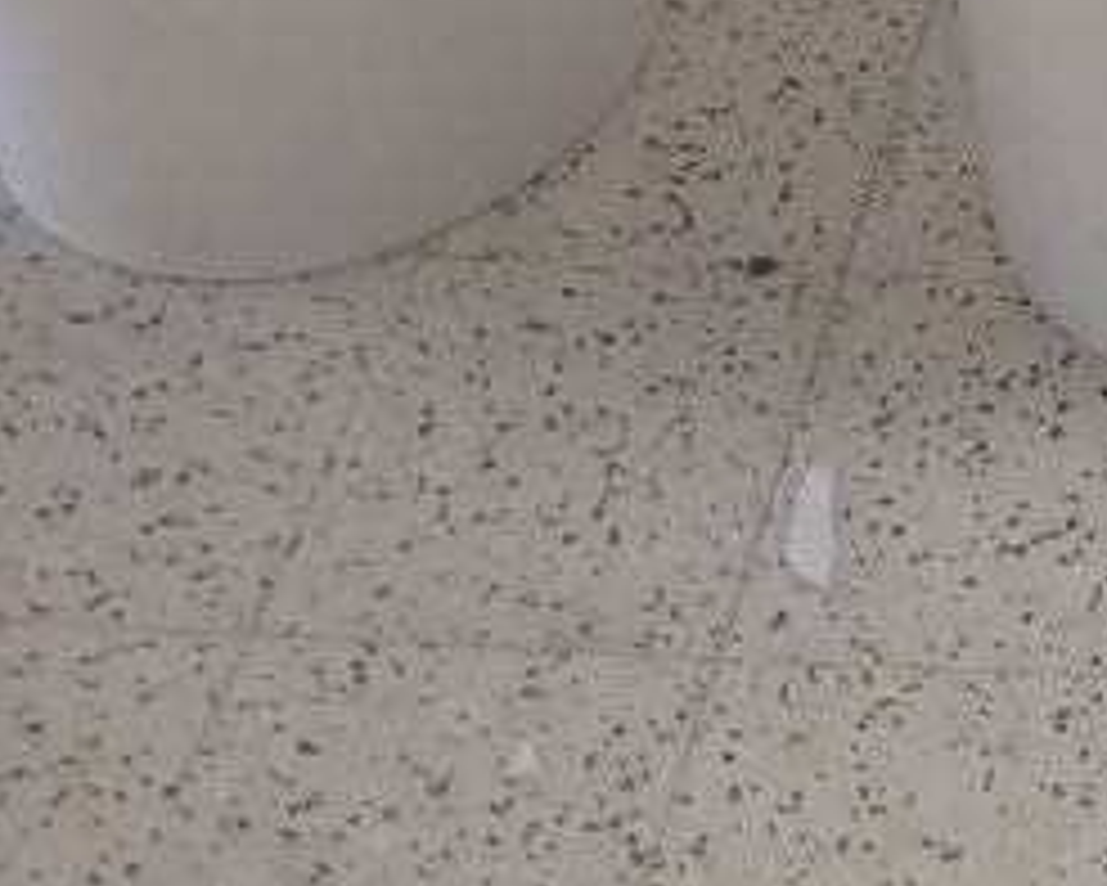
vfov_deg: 11.6
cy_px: -1205
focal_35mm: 111
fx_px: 3638
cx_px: 1674
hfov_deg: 15.9
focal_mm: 2.91
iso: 64
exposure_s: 1/50
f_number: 1.9
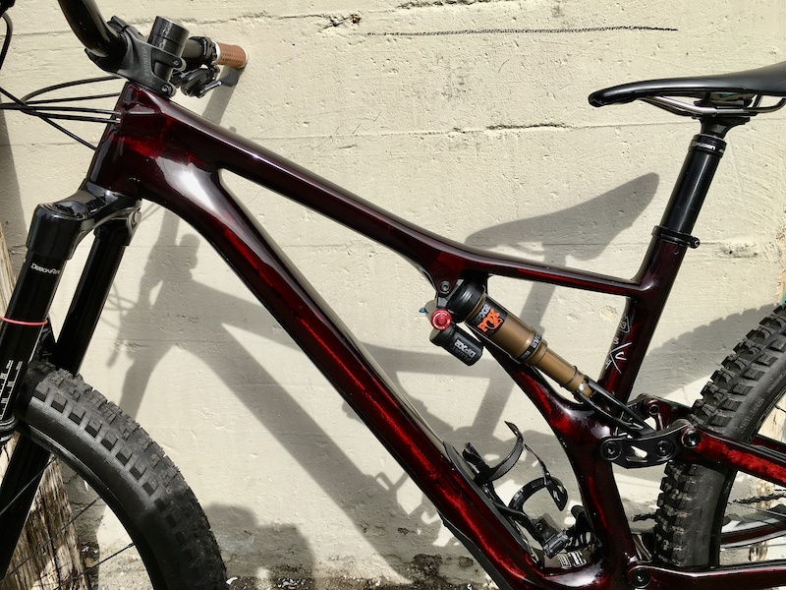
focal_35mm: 29
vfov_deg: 48.2
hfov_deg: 61.7
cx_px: 393
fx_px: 658
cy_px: 295
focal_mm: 4.15
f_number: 2.2
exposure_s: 1/1115
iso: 25
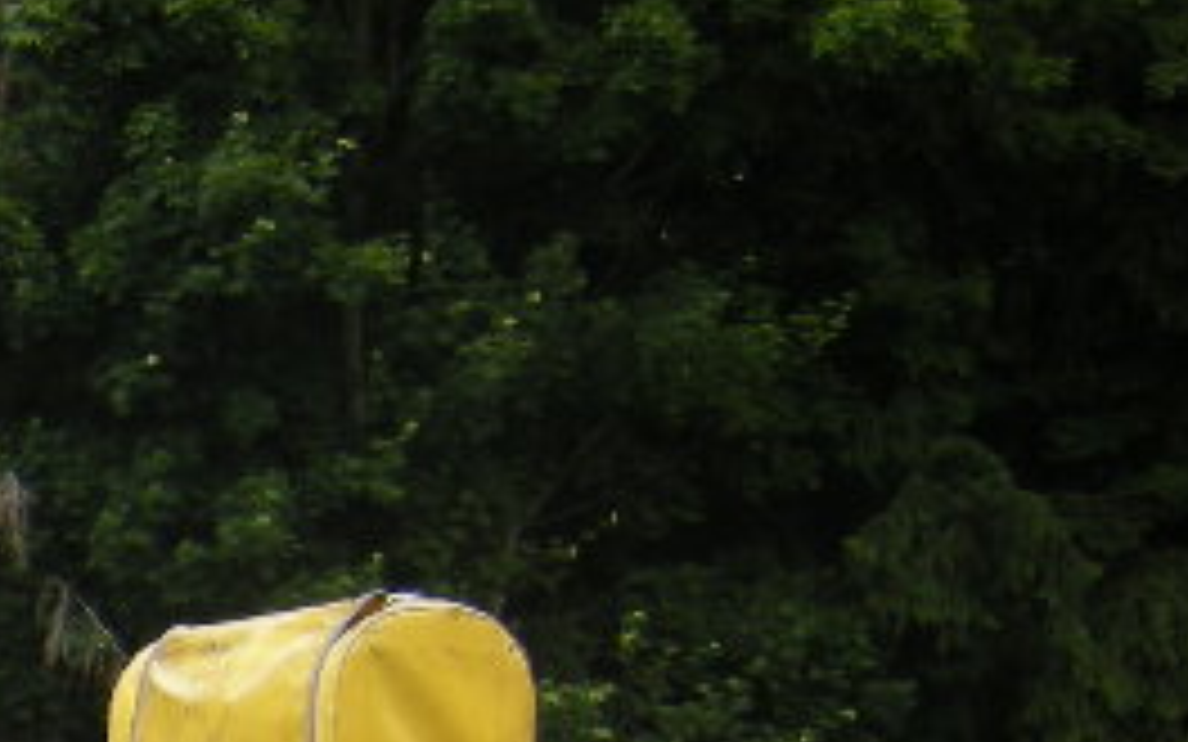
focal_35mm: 115
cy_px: 1533
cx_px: -1058
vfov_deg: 10.4
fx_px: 3723
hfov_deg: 15.2
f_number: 2.8
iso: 64
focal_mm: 4.7
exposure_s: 1/316
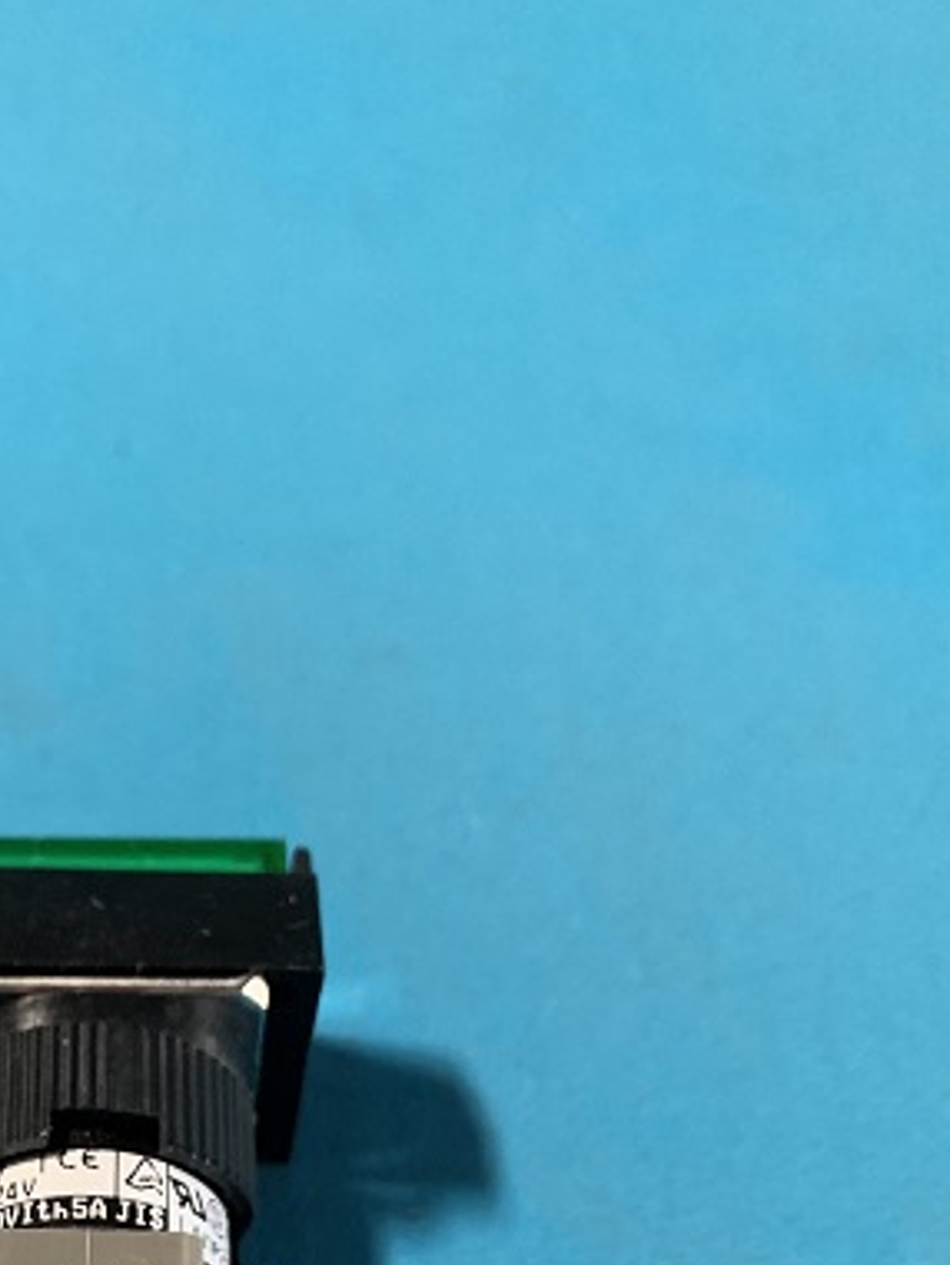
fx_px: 2011
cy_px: 1270
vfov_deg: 32.1
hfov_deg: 25.5
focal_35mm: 55
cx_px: 48
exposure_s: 1/60
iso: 320
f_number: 1.8
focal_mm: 4.25
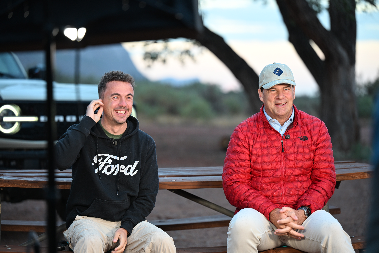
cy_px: 126
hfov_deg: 16.4
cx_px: 190
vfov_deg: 11.0
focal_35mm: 125
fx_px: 1316
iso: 160
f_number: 2.8
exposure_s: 1/20
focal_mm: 125
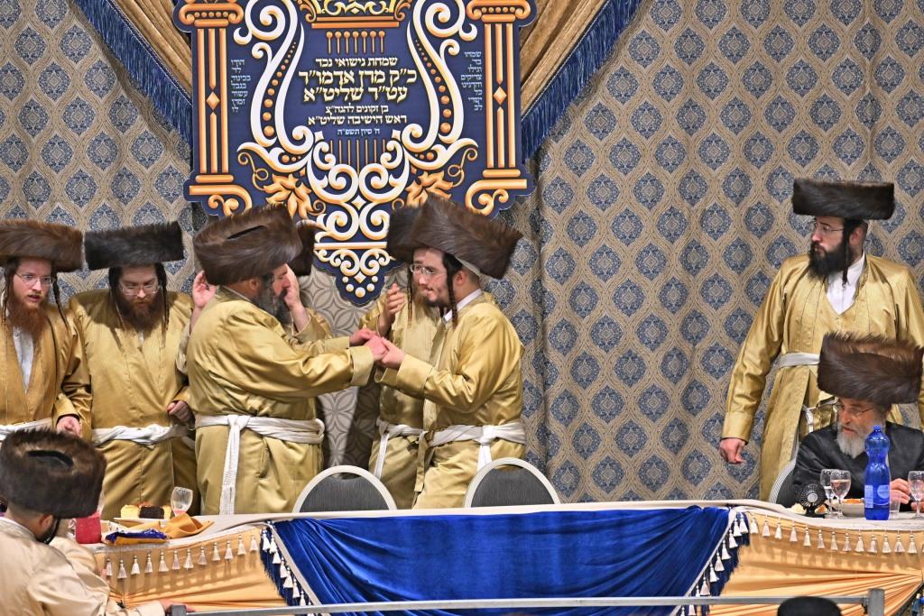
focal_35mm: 300
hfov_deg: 6.9
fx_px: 7701
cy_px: 308
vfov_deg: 4.6
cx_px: 462
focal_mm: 200
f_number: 2.8
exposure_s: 1/250
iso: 800
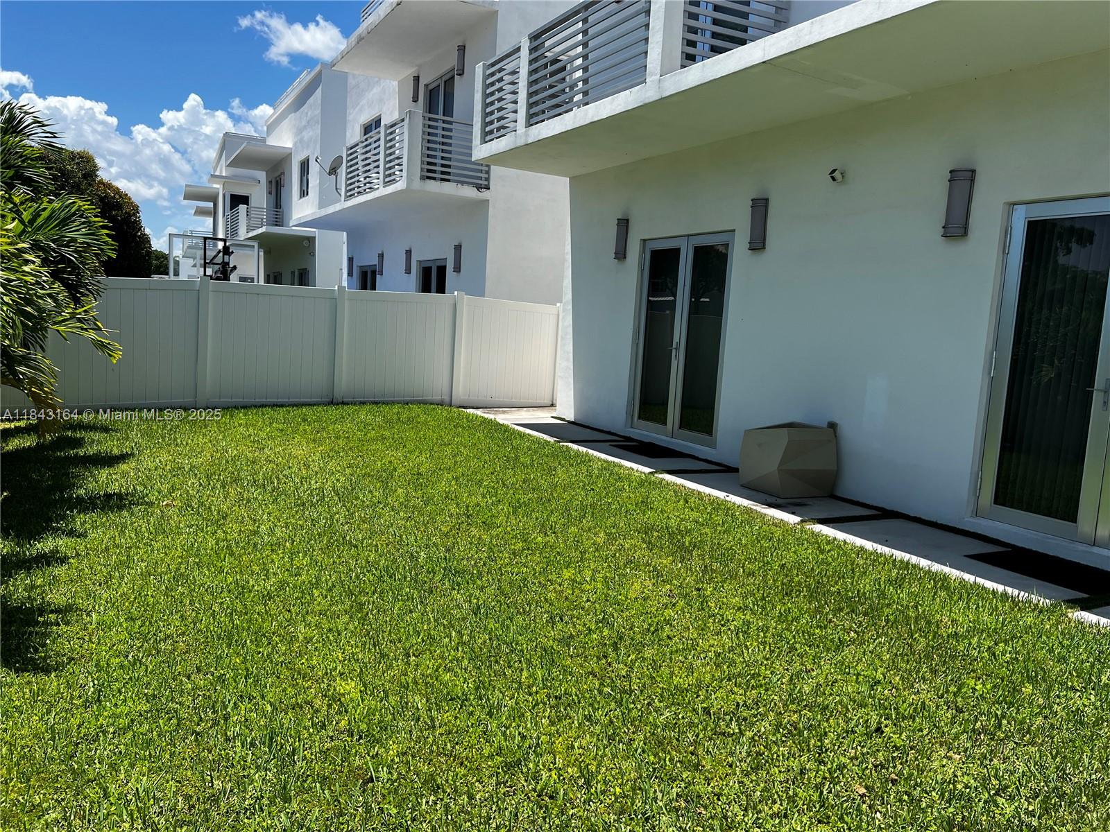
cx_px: 555
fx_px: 834
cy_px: 416
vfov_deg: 53.1
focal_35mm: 26
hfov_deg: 67.3
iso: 50
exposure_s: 1/3571
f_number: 1.5
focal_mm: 5.7
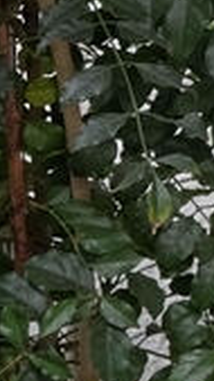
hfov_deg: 4.1
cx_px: 1201
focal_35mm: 246
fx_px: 2483
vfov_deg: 8.4
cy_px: -307
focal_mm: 22.3
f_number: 3.2
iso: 250
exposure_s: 1/80
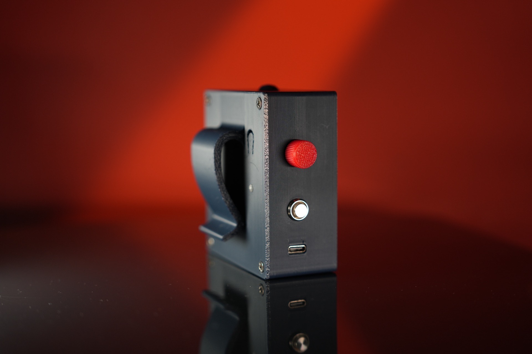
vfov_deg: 24.6
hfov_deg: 36.2
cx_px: 266
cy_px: 177
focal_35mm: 55
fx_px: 813
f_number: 2.8
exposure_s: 1/80
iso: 200
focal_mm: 55
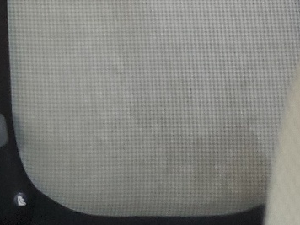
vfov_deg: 11.7
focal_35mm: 117
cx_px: -262
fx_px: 1014
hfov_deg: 14.5
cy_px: -175
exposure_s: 1/120
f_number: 1.5
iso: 70
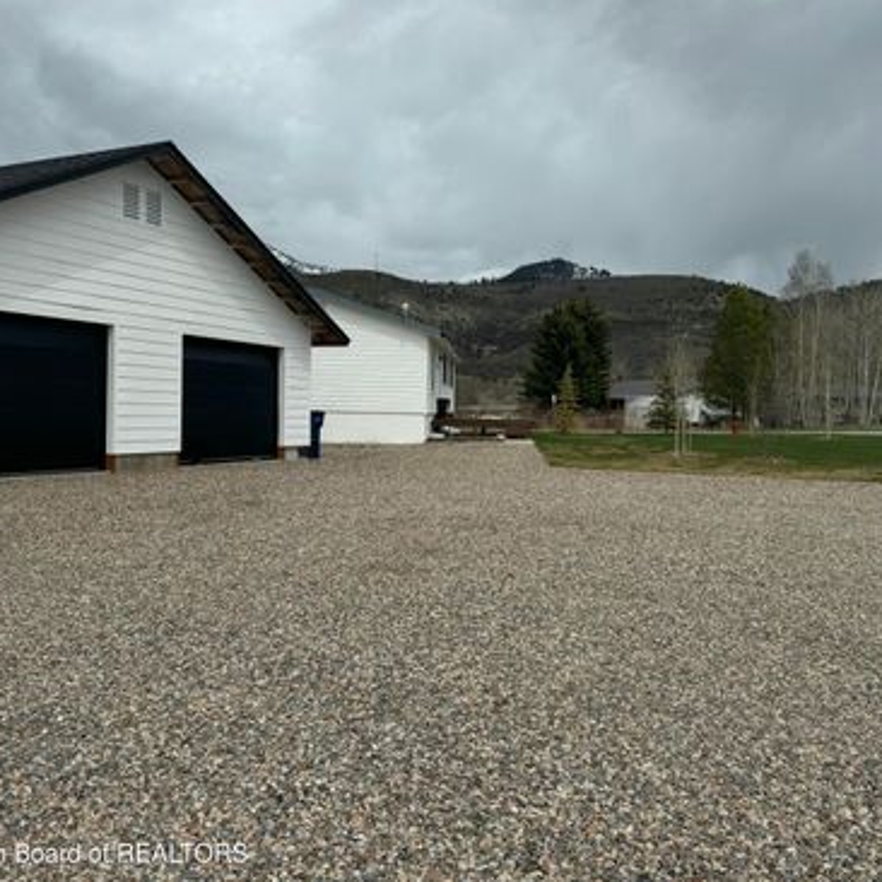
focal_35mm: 29
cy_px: 442
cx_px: 463
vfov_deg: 55.6
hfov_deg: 55.6
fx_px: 836
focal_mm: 6.76
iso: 80
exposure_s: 1/9009
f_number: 1.78
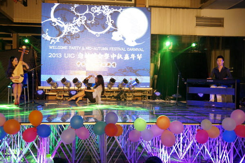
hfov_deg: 43.7
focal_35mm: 45
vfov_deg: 29.8
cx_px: 122
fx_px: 306
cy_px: 82
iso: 320
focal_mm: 30
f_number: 4.5
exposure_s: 1/60
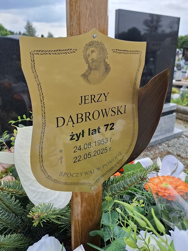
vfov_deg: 67.2
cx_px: 88
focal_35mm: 26
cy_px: 118
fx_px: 188
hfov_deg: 53.1
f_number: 1.8
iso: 50
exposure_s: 1/763
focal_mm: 5.54
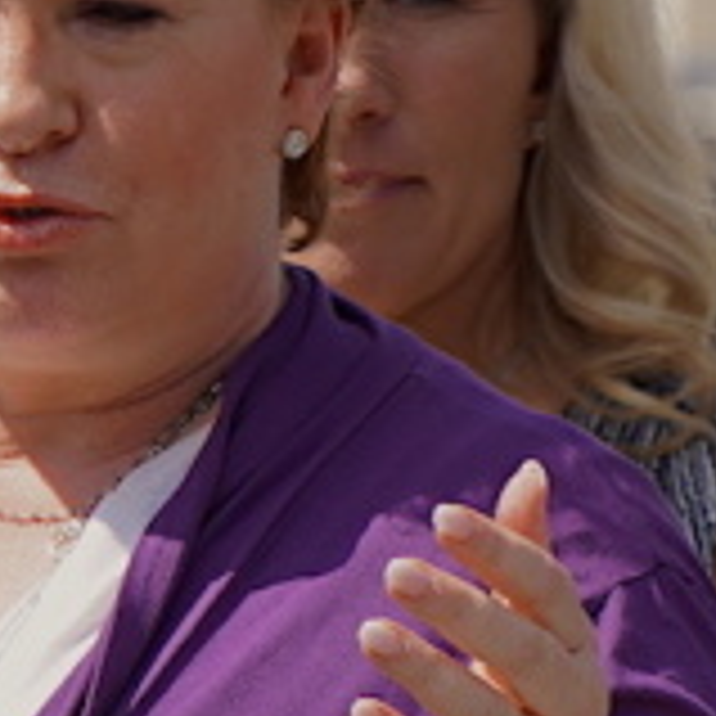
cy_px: 860
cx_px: 369
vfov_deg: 1.8
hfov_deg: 1.8
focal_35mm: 960
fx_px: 22472
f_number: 6.3
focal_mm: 141
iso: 100
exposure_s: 1/400
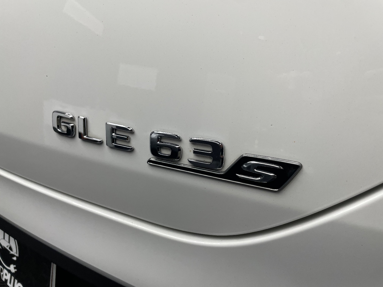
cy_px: 144
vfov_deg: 53.1
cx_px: 192
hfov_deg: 67.3
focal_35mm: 26
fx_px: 288
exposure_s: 1/120
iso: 80
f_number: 1.6
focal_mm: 4.2
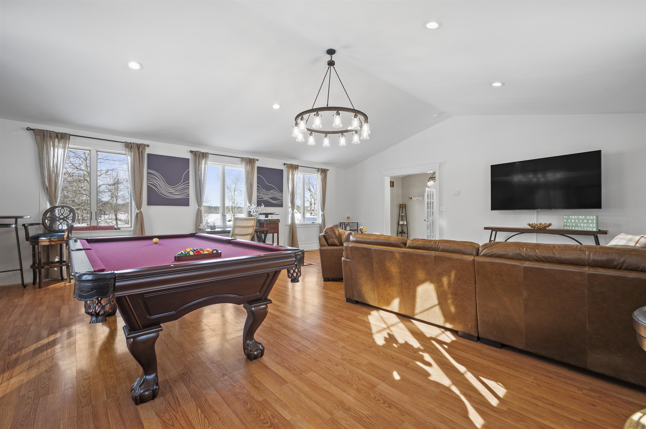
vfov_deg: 75.4
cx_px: 323
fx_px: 278
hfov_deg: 98.6
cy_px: 214
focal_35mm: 16
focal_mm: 15.5
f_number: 7.1
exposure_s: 1/1.67
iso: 250
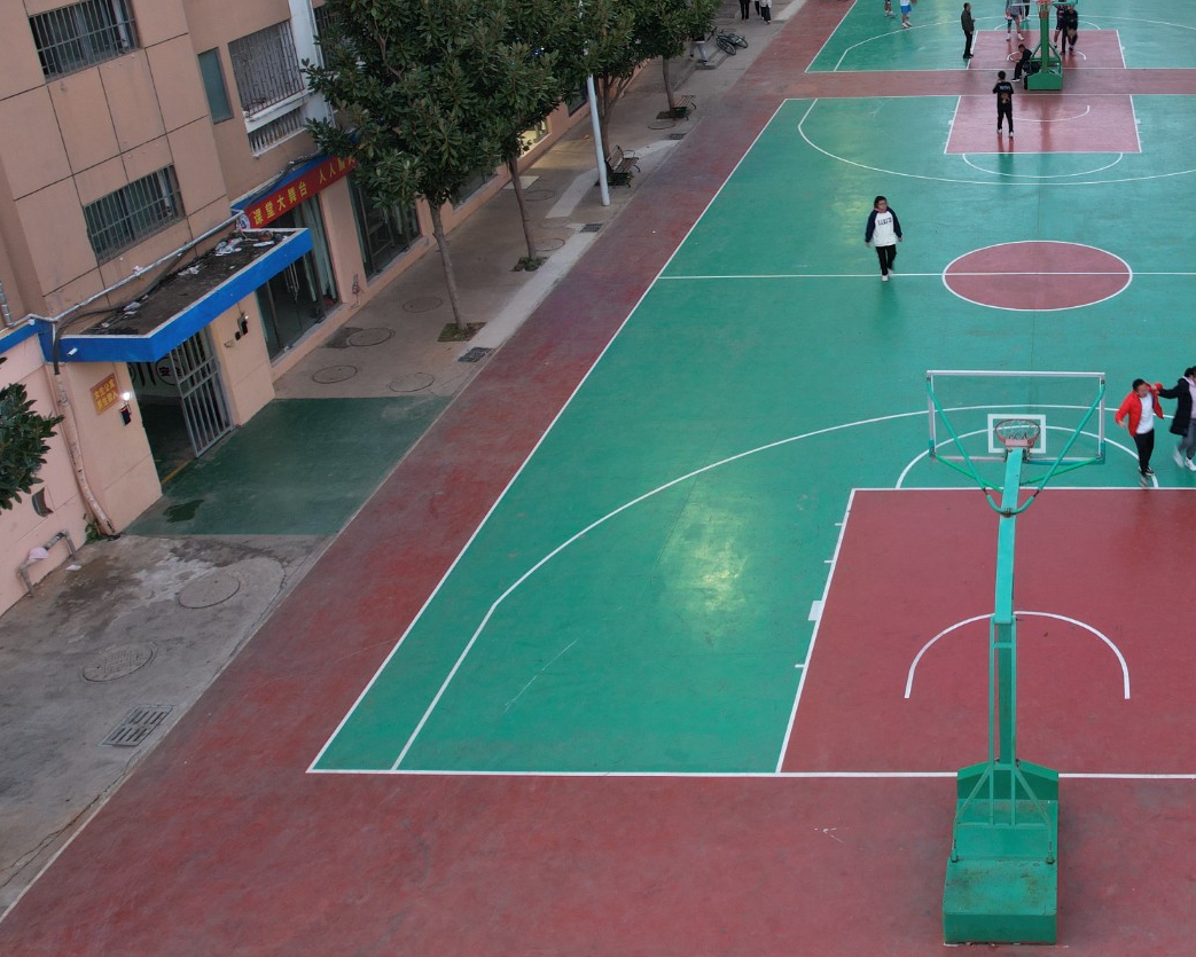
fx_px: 1345
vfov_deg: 38.4
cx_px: 1021
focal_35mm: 38
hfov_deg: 44.6
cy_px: 264
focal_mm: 8.38
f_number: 2.8
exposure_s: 1/15
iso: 140
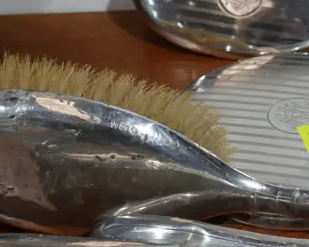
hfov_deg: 19.0
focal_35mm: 98
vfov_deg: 15.7
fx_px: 897
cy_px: 182
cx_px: 312
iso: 320
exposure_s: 1/60
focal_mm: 17
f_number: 4
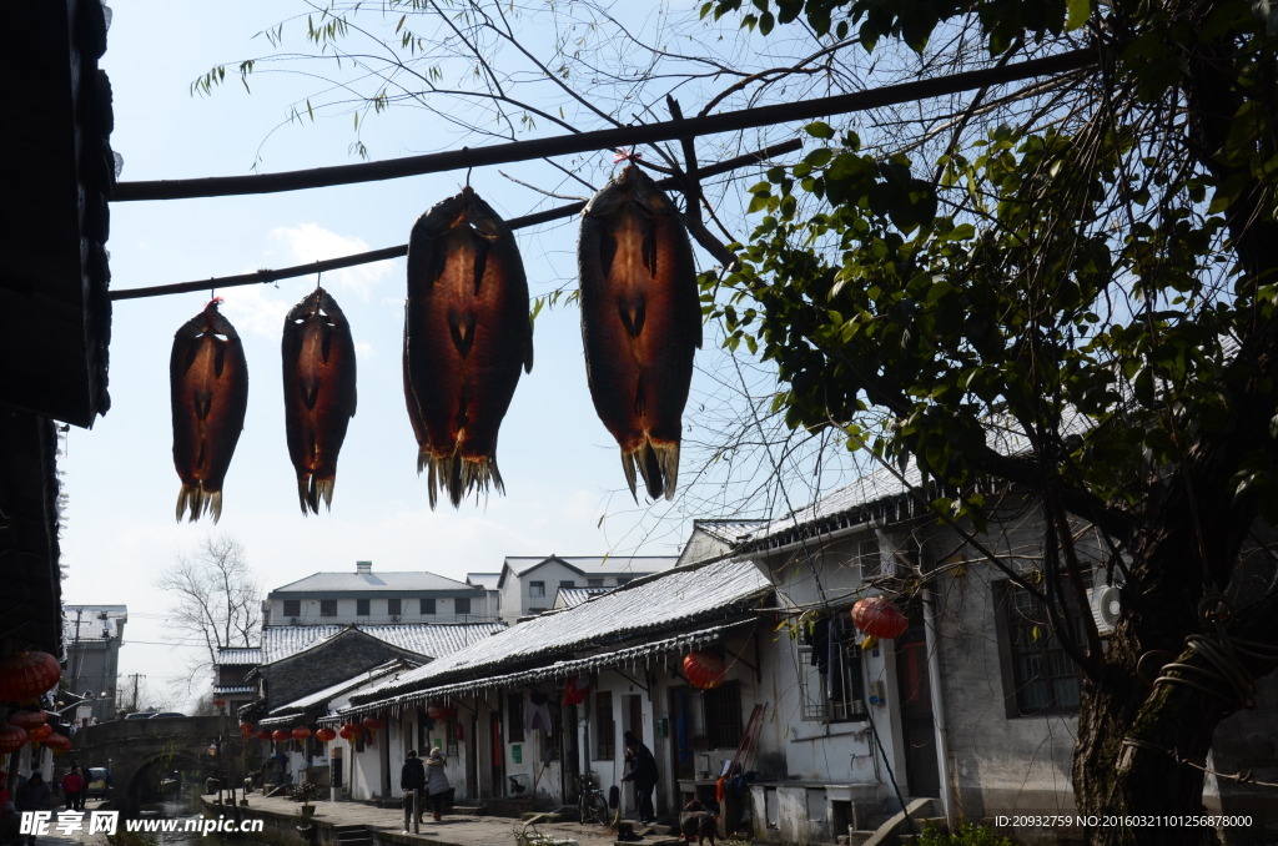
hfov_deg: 53.2
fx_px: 1275
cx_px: 639
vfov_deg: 36.7
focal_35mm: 36
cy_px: 423
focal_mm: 24
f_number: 10
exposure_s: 1/160
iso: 100
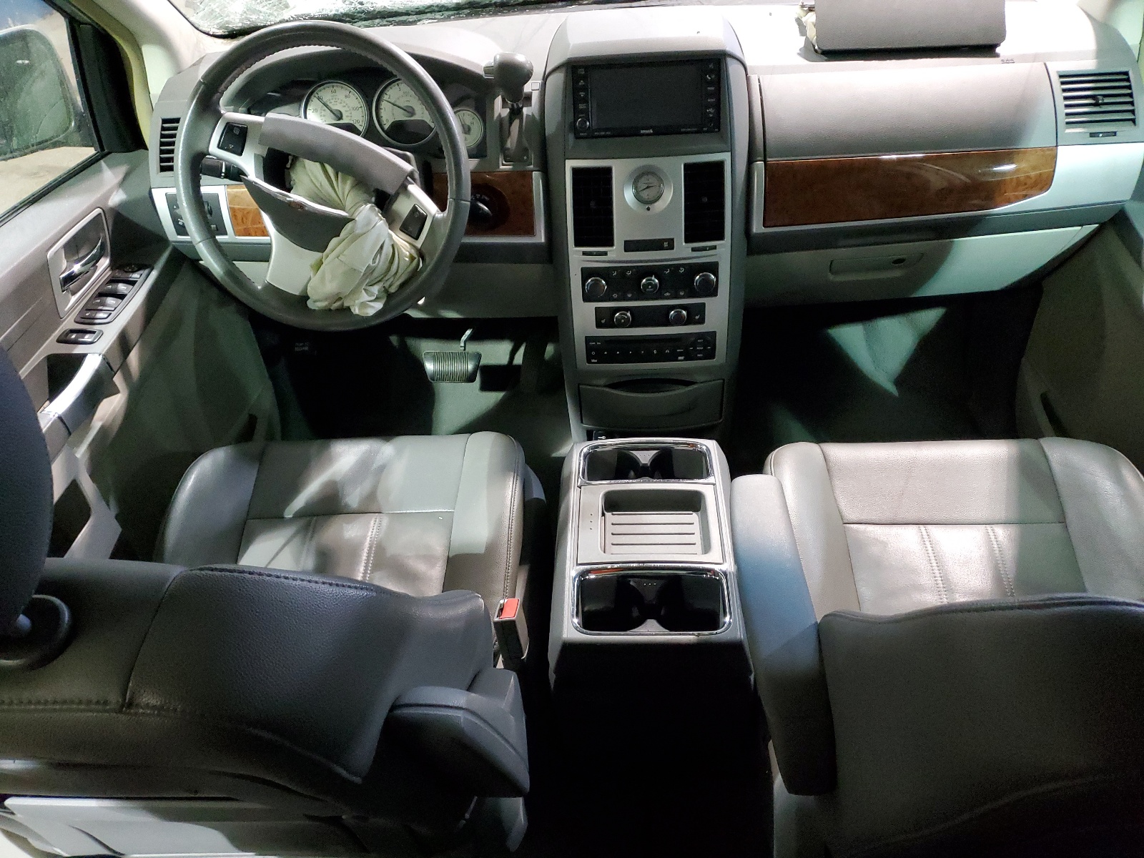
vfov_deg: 53.1
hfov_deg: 67.3
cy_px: 429
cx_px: 572
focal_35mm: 26
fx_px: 859
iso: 469
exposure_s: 1/15
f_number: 1.5
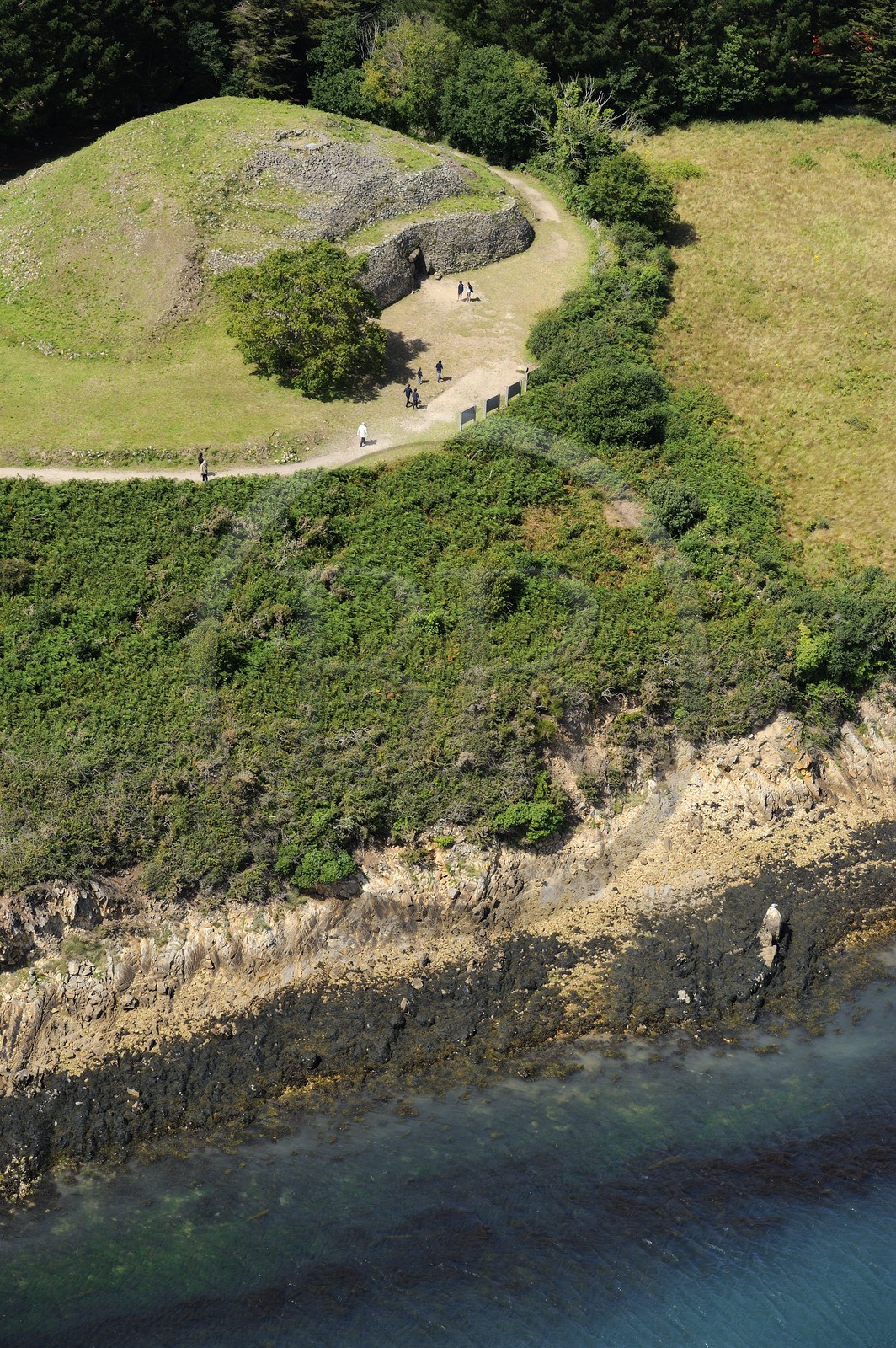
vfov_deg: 28.9
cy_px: 674
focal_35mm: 70
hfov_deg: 19.4
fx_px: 2618
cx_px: 448
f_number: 7.1
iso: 400
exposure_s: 1/1000
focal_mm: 70
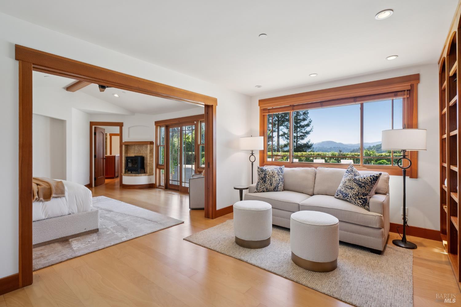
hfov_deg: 96.7
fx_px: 205
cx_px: 230
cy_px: 154
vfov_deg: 73.7
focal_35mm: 16
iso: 640
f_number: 9
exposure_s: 1/60
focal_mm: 16
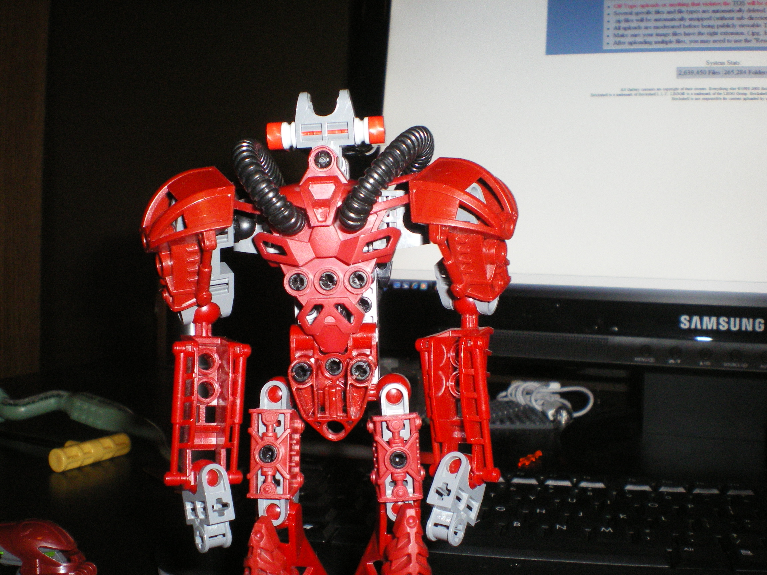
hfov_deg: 49.0
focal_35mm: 38
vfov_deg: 37.7
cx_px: 384
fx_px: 842
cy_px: 288
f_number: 4.6
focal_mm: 6.3
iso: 400
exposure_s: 1/50
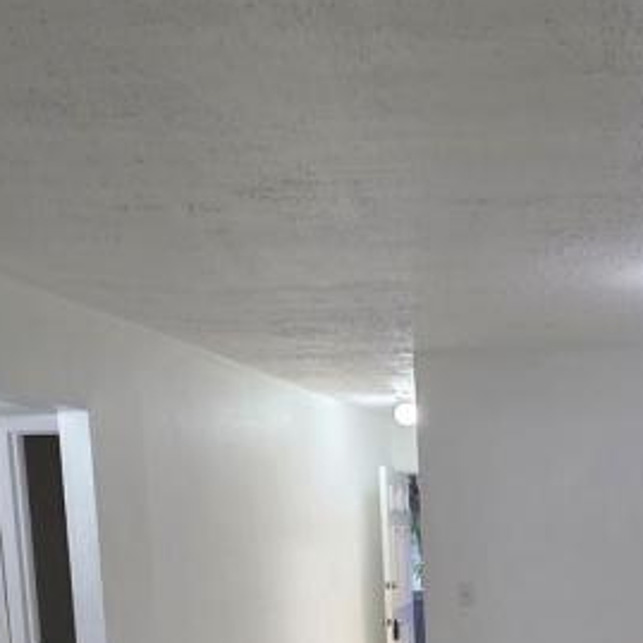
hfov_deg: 36.3
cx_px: 660
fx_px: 862
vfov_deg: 36.4
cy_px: 657
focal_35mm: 41
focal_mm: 2.2
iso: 200
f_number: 1.9
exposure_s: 1/60
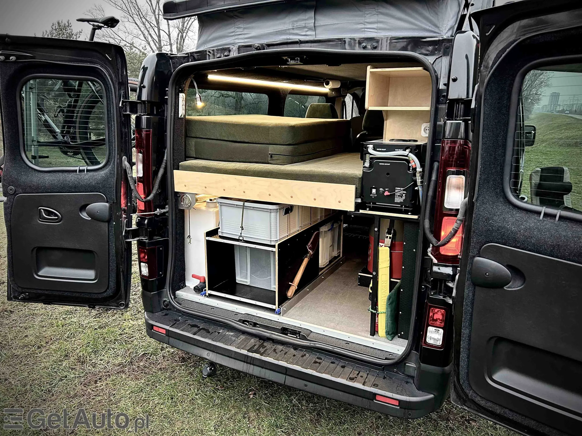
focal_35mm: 26
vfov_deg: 53.1
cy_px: 218
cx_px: 291
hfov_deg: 67.3
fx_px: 437
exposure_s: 1/60
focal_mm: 5.7
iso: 160
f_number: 1.5
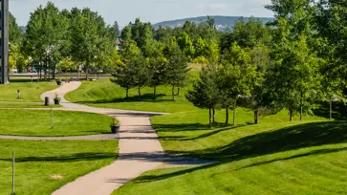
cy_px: 39
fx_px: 1481
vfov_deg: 7.5
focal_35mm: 161
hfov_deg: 13.0
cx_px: -62
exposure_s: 1/800
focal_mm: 62
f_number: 10
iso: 400
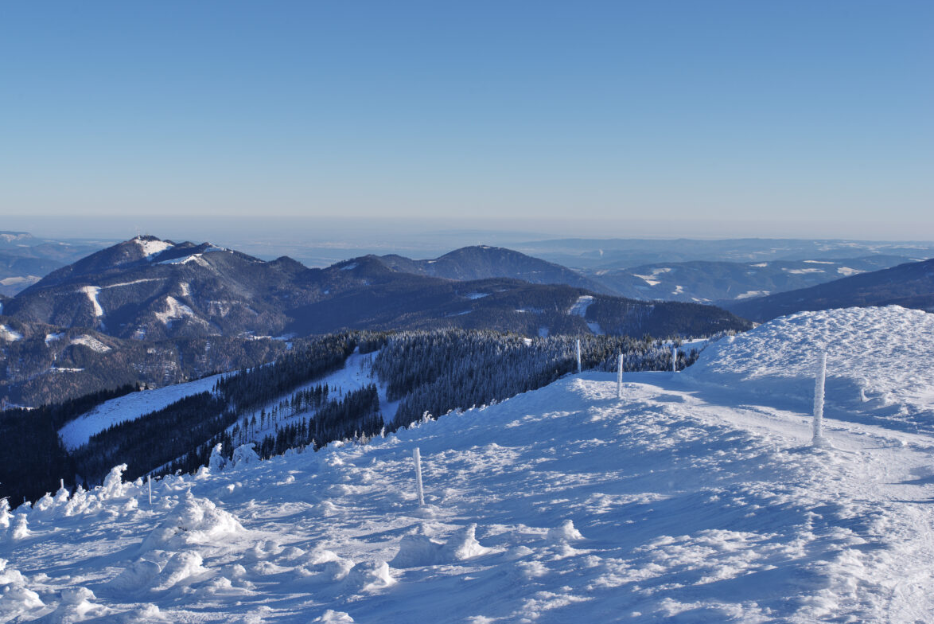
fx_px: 1194
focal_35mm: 46
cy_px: 317
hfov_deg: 42.7
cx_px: 458
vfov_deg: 29.3
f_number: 9.5
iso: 100
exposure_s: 1/125
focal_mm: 45
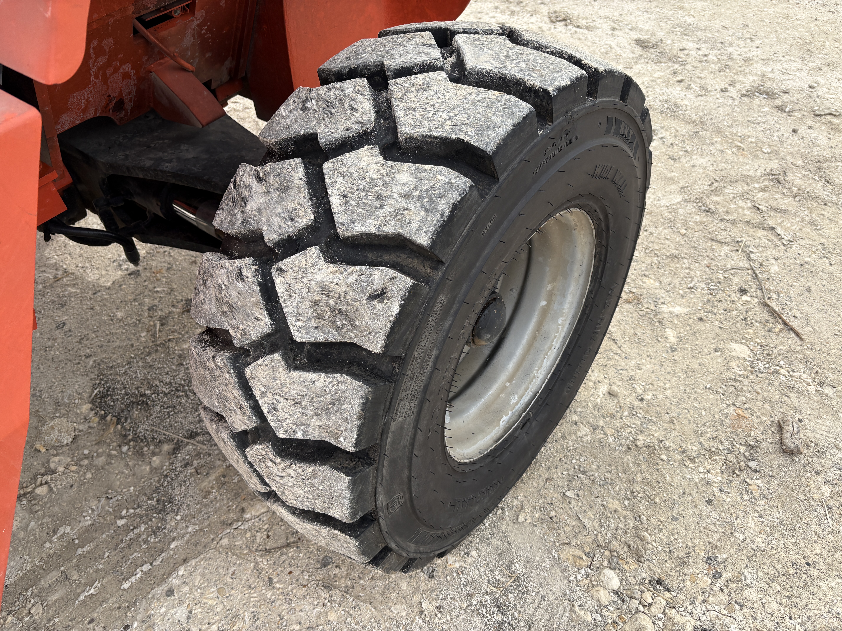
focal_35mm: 26
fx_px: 632
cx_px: 421
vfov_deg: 53.1
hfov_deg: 67.3
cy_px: 316
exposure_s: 1/1517
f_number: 1.6
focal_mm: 5.96
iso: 50
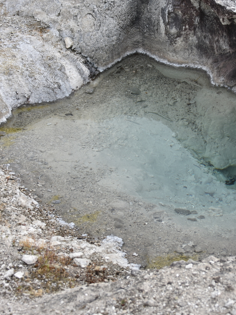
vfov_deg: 25.7
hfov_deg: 19.2
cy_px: 159
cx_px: 196
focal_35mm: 76
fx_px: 691
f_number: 4.5
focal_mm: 52
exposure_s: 1/100
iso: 180
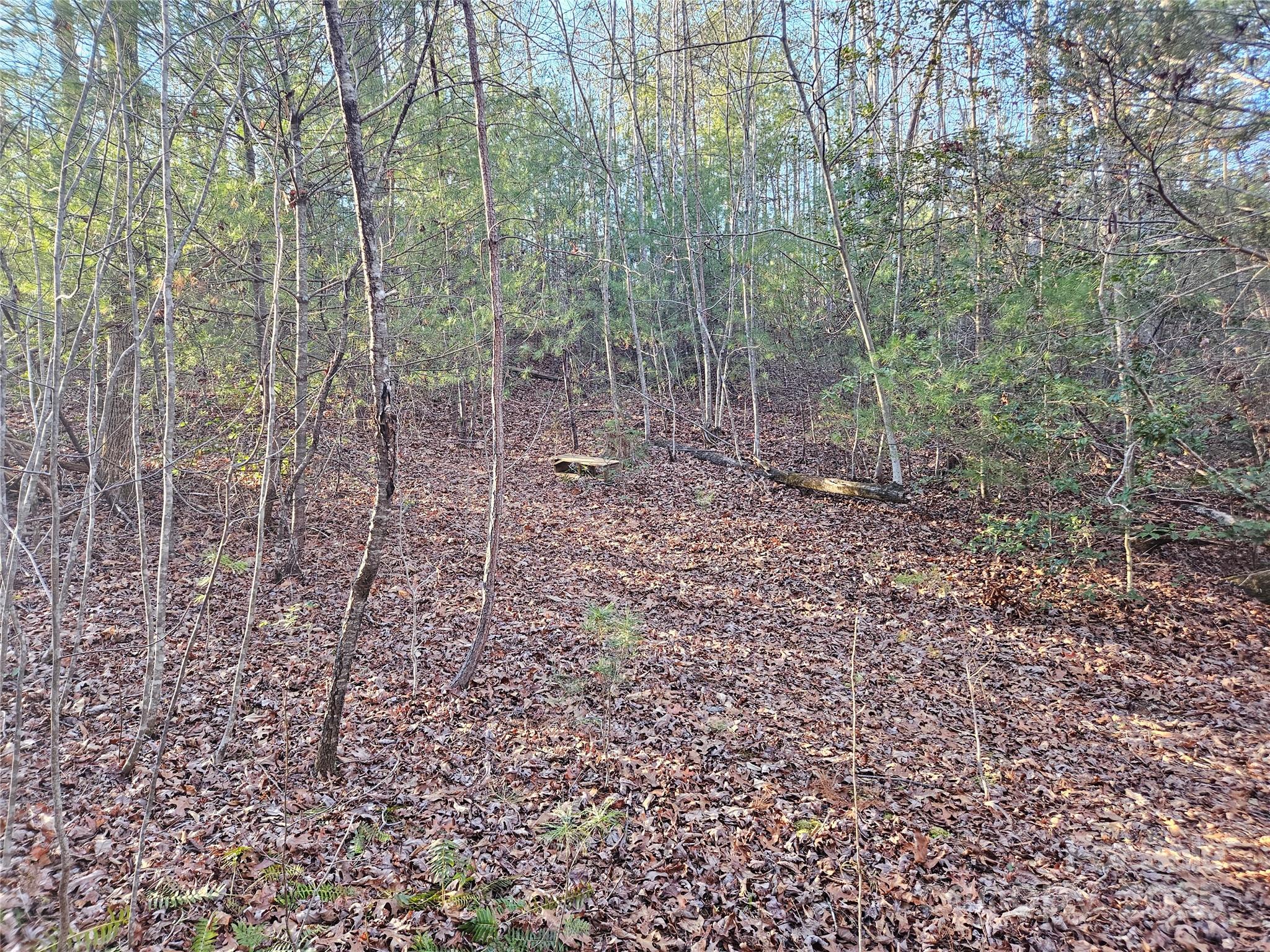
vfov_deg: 58.9
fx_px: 844
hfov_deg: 73.9
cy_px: 476
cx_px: 635
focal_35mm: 23
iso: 200
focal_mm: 5.4
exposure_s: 1/180
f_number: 1.8
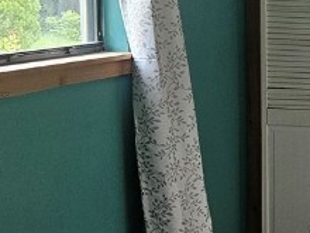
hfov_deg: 16.5
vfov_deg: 13.8
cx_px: 486
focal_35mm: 107
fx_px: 958
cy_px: 126
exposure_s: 1/170
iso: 400
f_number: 1.8
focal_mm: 5.4
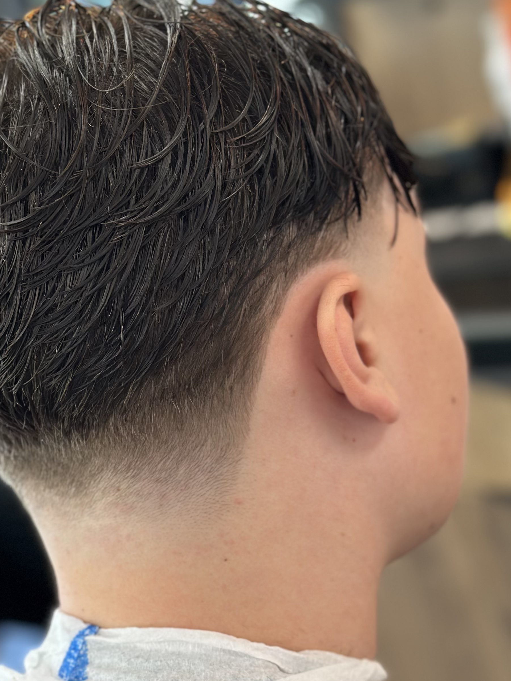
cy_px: 323
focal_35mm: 81
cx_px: 147
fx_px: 1594
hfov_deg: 18.1
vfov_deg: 24.1
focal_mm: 6.86
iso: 125
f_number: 1.78
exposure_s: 1/50
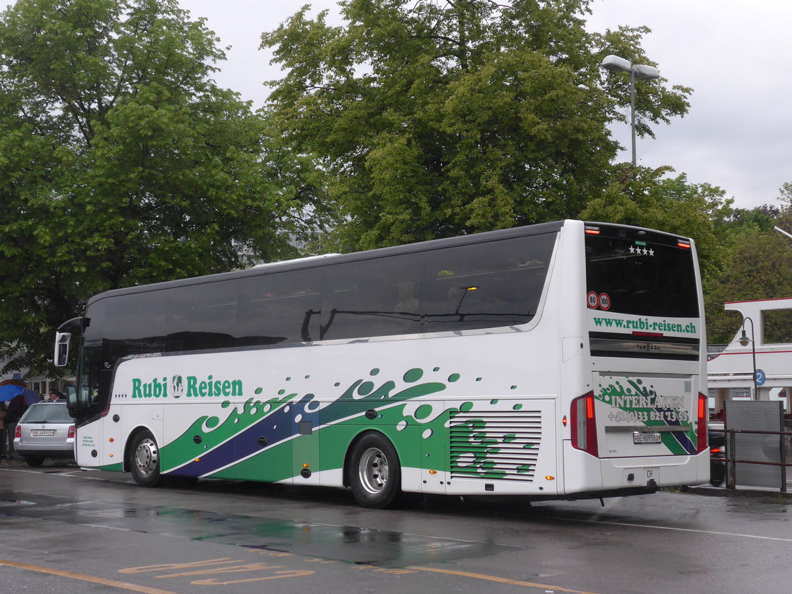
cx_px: 396
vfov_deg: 26.6
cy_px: 297
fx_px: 1258
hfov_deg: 34.9
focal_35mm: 55
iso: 320
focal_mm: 11.3
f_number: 3.4
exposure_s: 1/60
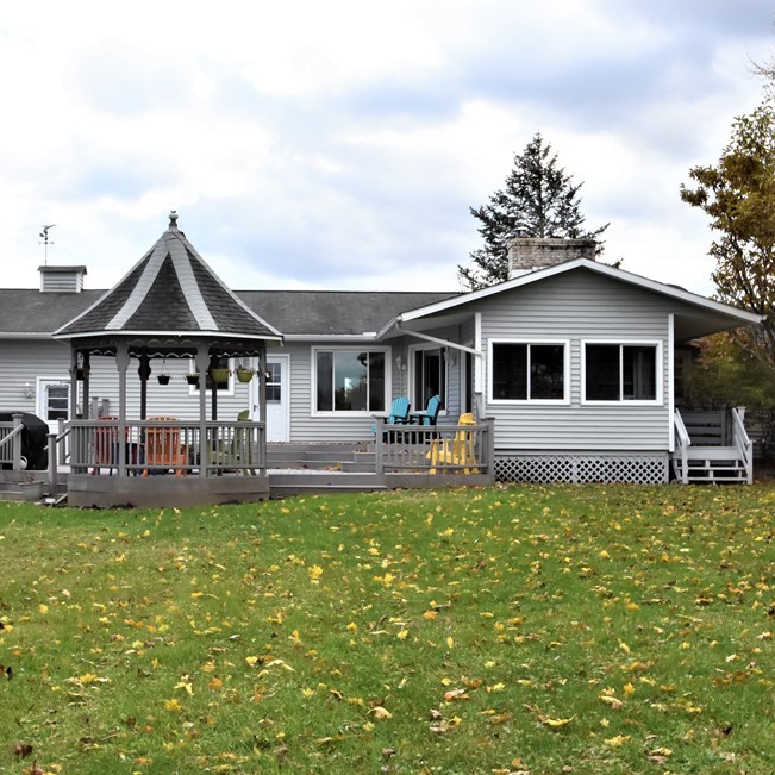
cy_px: 347
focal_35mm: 51
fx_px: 1292
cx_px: 263
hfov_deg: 33.1
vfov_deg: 33.4
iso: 1250
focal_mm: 24
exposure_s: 1/1250
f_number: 9
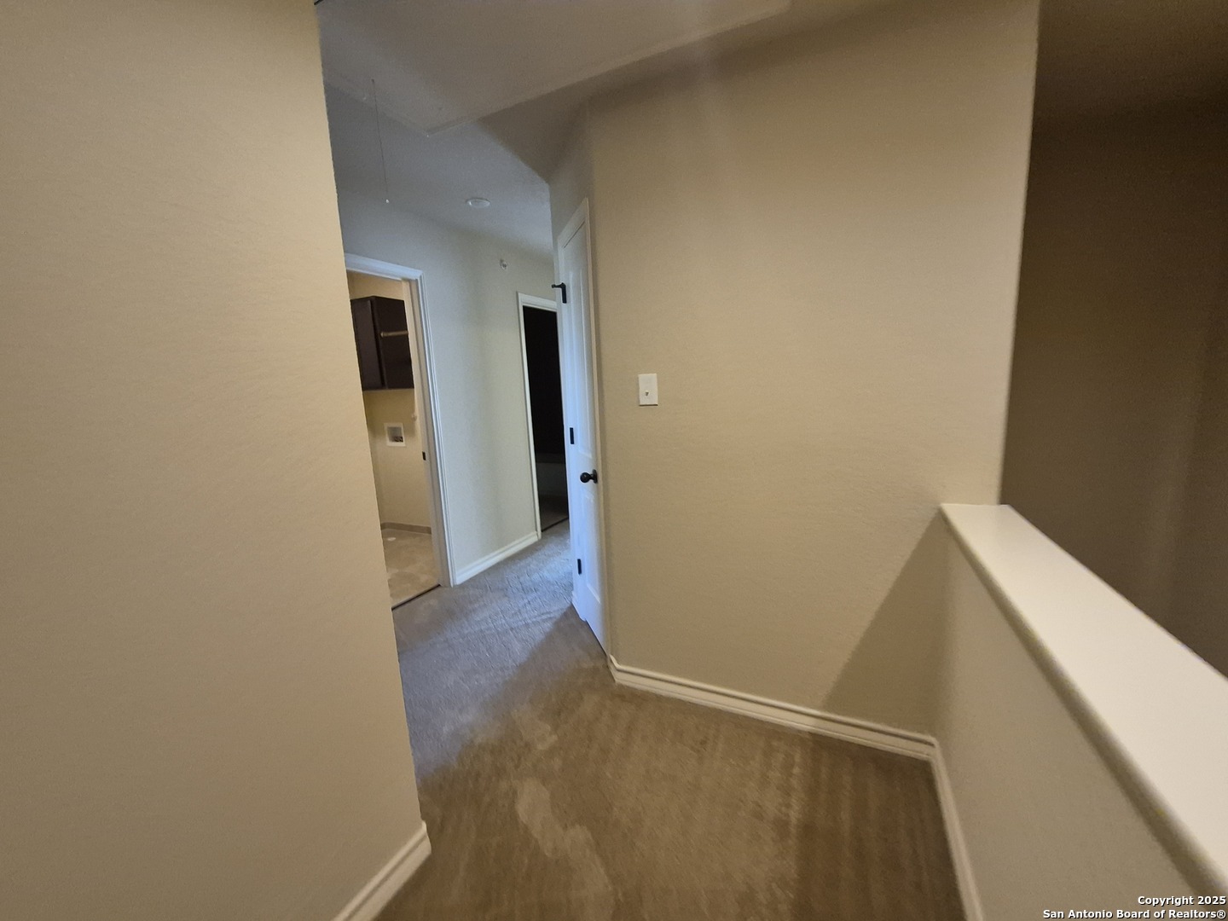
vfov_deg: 89.9
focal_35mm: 13
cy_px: 460
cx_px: 614
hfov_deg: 106.2
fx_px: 461
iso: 400
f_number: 2.2
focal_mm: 1.74
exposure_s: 1/60
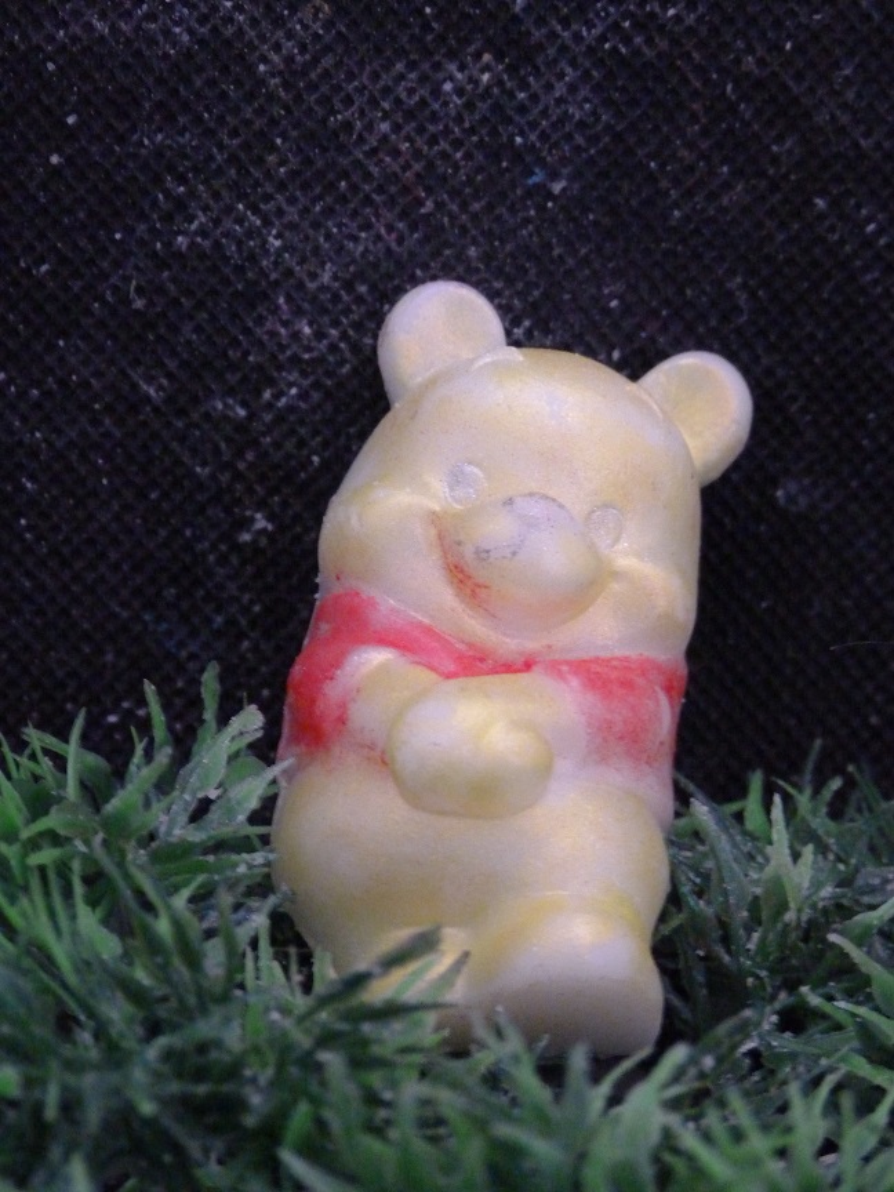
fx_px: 3822
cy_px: 596
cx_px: 447
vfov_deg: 17.7
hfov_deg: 13.3
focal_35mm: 111
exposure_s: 1/10
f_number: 3.5
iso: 800
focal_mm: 20.1
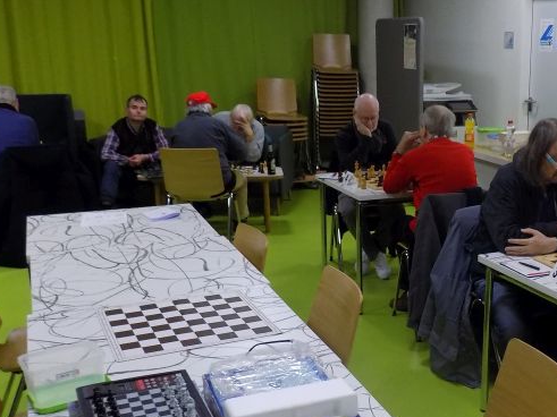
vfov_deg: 30.1
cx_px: 456
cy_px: 271
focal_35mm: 48
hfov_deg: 38.0
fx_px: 772
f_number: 3.1
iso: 180
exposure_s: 1/30
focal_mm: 4
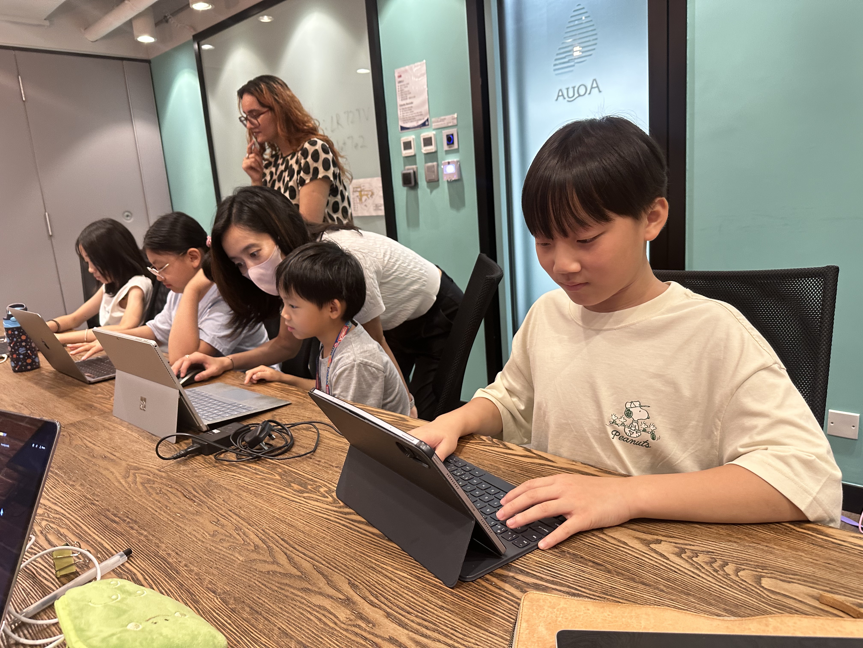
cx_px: 432
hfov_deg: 71.6
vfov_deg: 56.8
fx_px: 598
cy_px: 324
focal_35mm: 24
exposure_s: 1/50
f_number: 1.78
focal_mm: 6.86
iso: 250
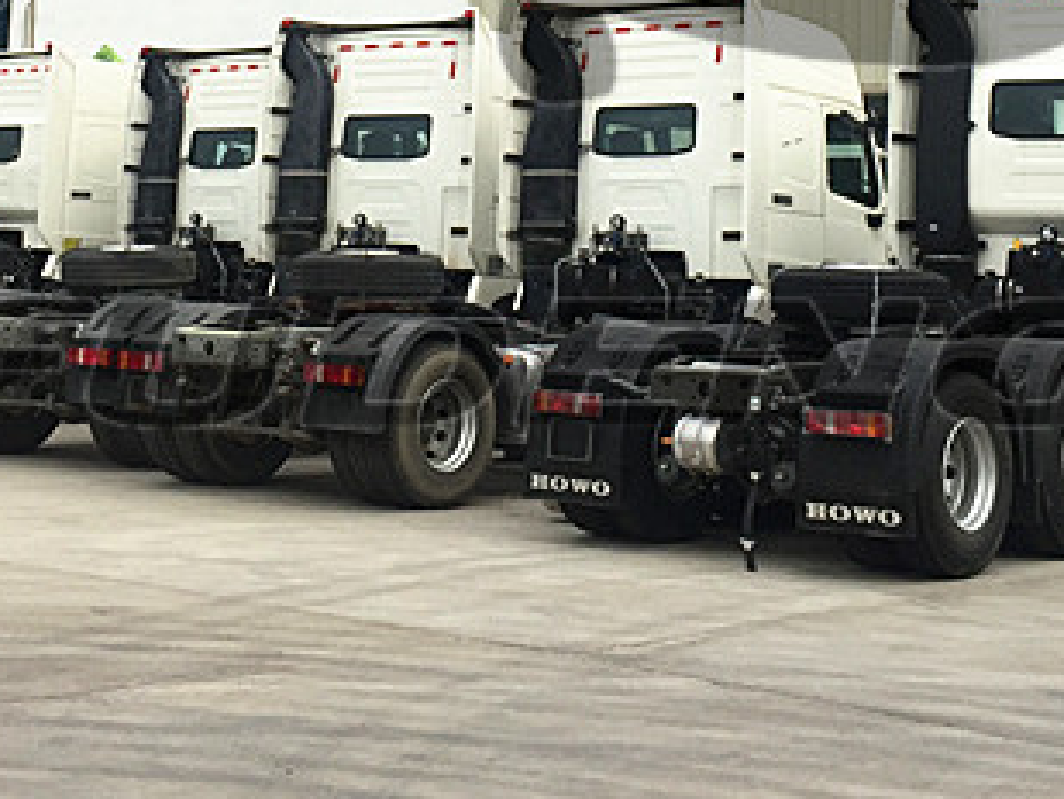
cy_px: -86
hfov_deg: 26.0
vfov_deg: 18.9
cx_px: 475
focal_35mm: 75
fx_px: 2306
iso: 32
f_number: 2.2
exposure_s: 1/1647
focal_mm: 4.15
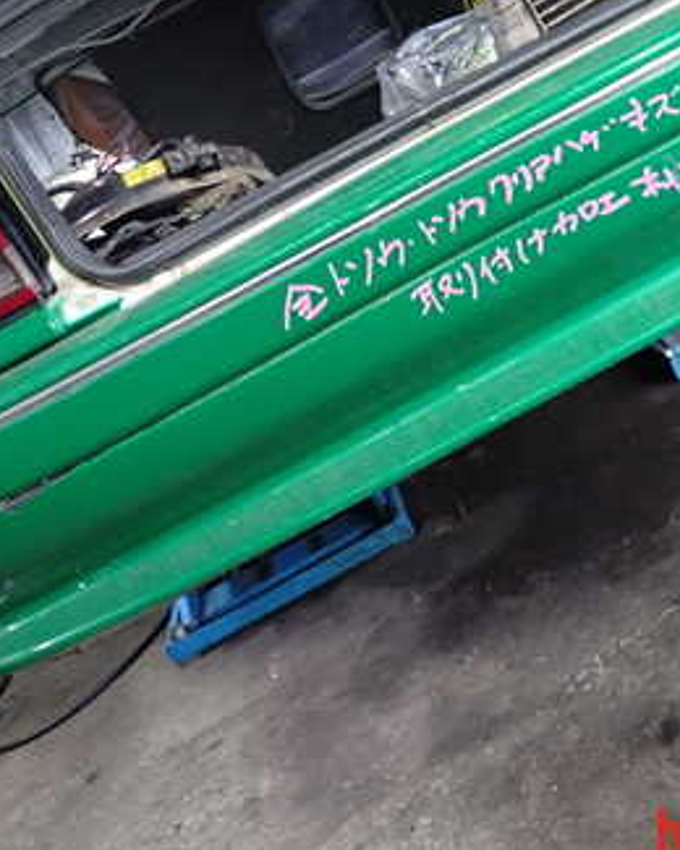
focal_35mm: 45
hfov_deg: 33.1
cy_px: 280
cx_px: 463
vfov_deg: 40.6
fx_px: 1132
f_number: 2
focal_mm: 4.5
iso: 250
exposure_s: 1/30
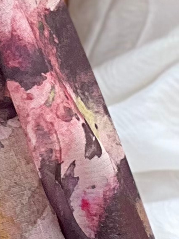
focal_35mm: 546
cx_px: -275
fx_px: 3769
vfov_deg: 3.6
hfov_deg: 2.7
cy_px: -406
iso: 25
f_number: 2.8
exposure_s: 1/249
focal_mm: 9
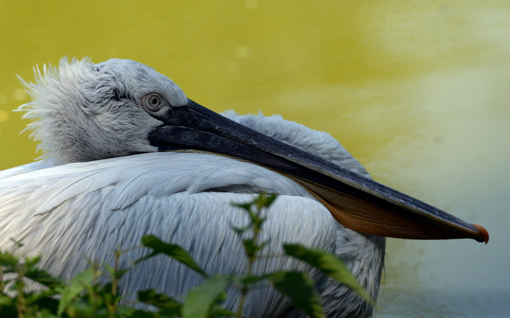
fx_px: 8255
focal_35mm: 594
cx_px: 231
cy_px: 147
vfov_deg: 2.2
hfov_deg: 3.5
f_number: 8
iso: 1000
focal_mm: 500
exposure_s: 1/2000
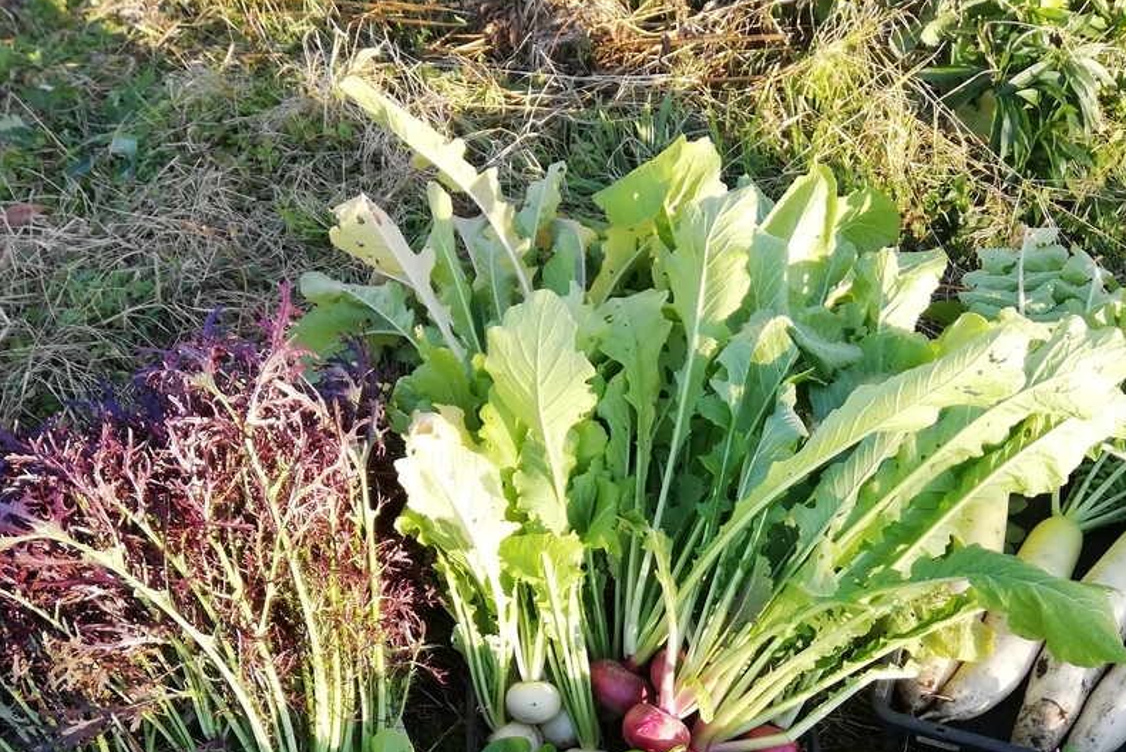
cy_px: 793
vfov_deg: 29.9
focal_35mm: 41
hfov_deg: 47.3
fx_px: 1283
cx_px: 616
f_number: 2.2
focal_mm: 3.81
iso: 50
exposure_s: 1/119
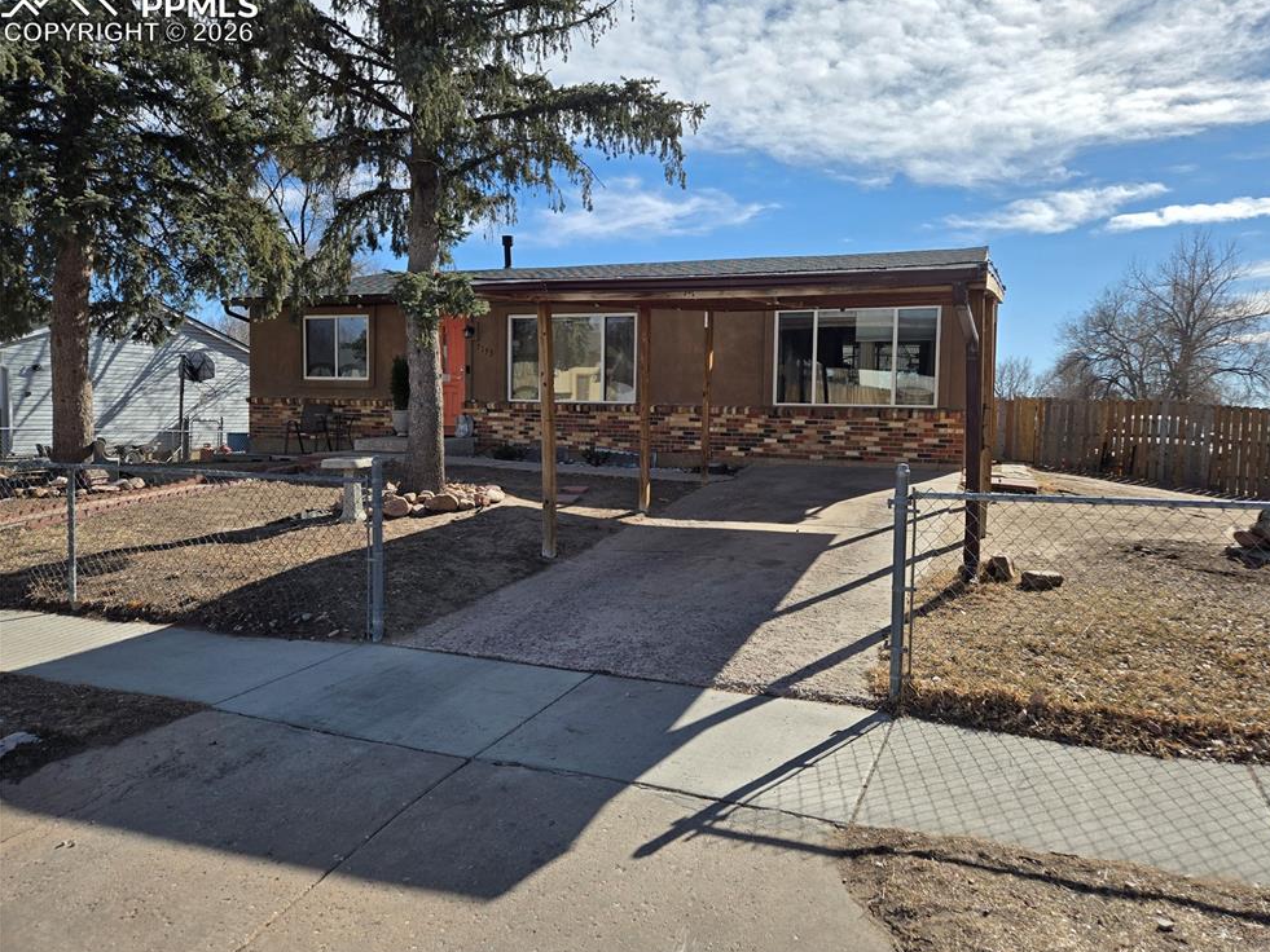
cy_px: 466
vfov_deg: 56.8
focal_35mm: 24
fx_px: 881
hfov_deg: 71.6
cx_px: 662
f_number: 1.8
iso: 32
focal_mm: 5.4
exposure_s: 1/2921
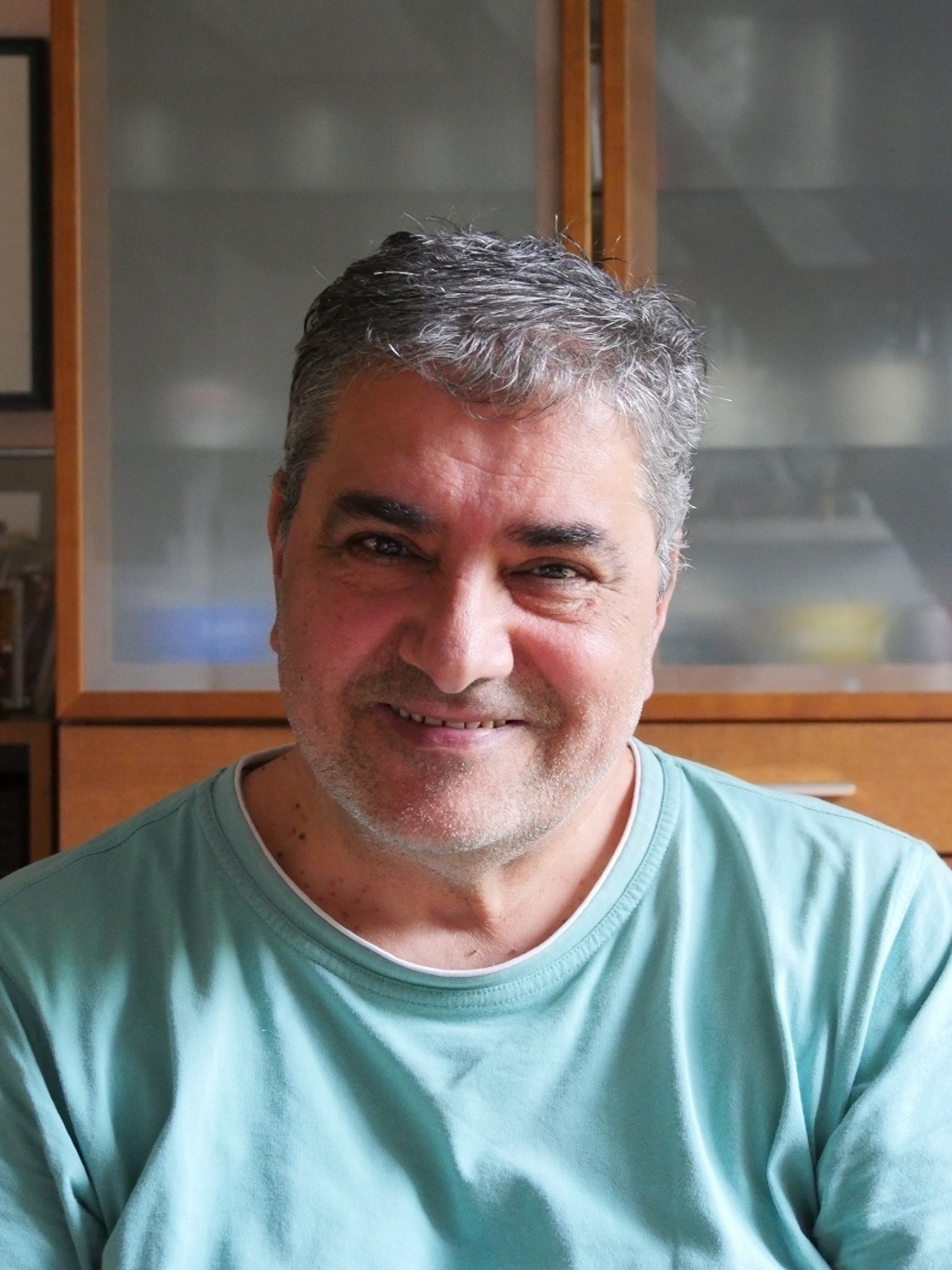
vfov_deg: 30.3
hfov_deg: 22.9
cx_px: 476
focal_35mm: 64
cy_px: 635
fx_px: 2346
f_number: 4.4
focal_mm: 32
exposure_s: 1/50
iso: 3200
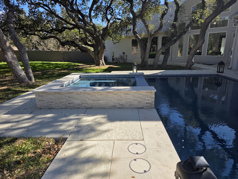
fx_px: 158
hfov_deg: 73.9
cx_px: 119
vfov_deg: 58.9
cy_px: 90
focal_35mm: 23
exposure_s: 1/3707
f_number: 1.7
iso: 80
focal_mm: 6.3
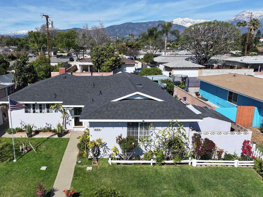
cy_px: 106
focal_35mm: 30
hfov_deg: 59.4
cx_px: 104
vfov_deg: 46.7
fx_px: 228
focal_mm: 12.29
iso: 100
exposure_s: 1/2500
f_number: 2.8
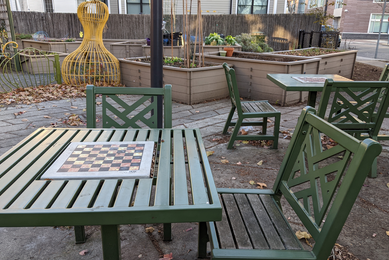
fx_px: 313
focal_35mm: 29
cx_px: 193
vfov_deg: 45.0
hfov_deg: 63.7
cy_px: 136
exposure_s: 1/197
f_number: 1.8
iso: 47
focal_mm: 4.44
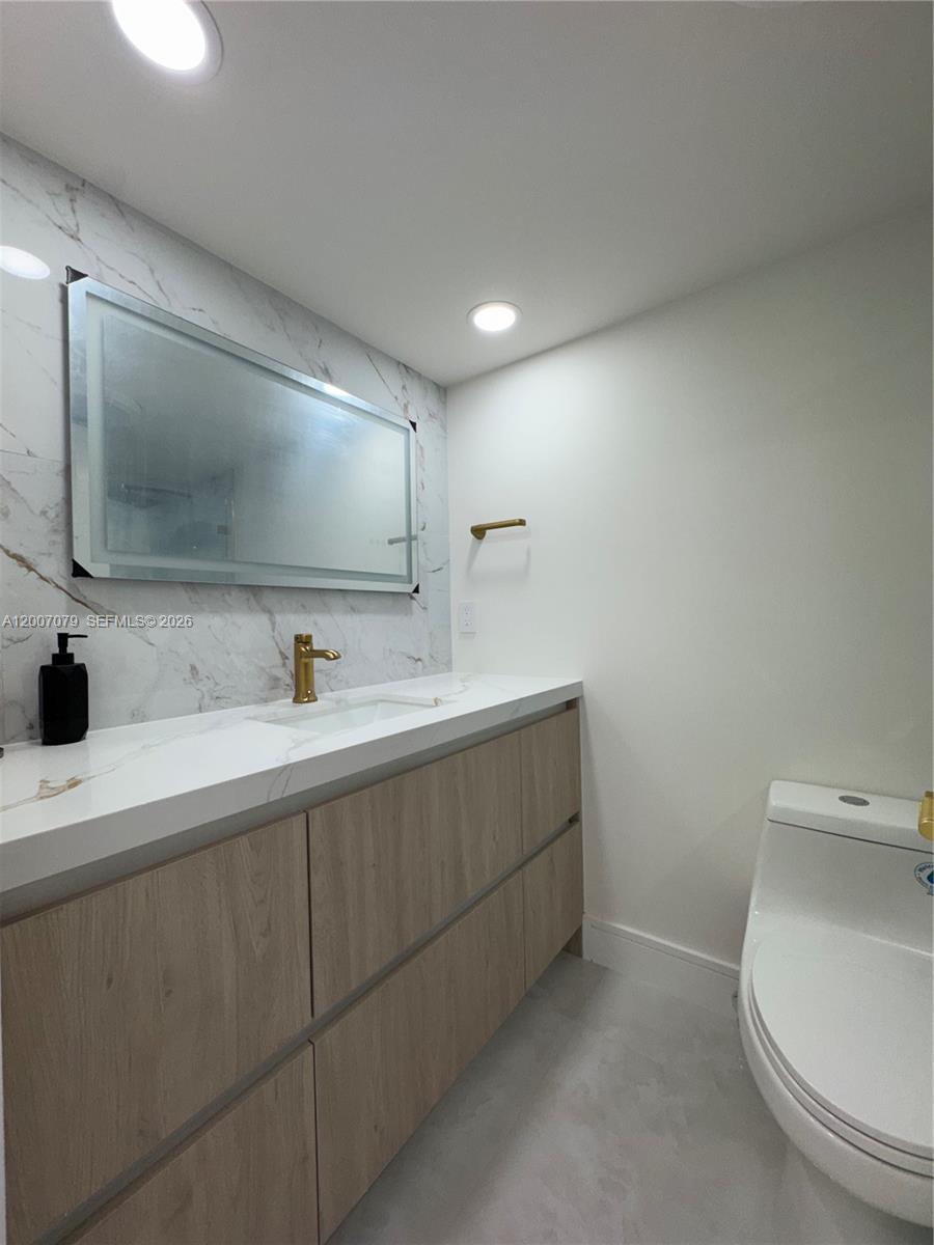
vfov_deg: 102.1
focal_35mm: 14
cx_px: 467
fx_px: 504
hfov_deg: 85.7
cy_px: 622
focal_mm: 2.22
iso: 64
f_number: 2.2
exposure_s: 1/120
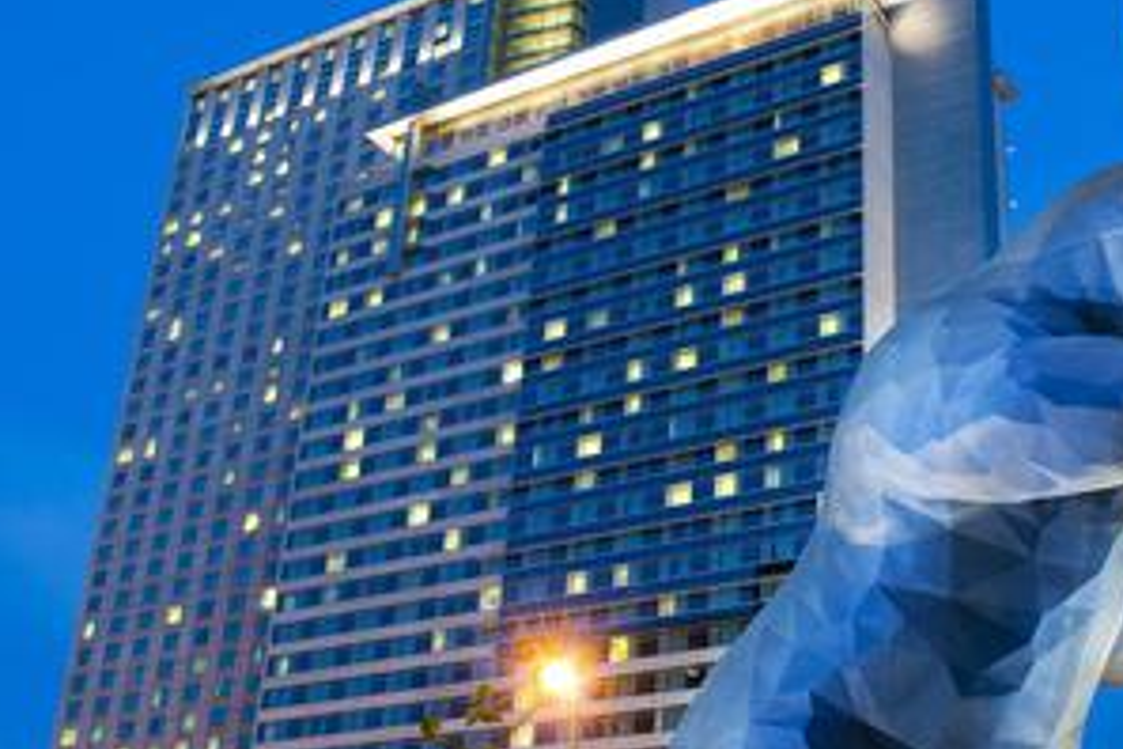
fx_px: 1560
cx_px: 769
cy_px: 446
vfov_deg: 26.9
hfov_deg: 39.0
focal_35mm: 50
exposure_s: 4
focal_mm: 24
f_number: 10
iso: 200
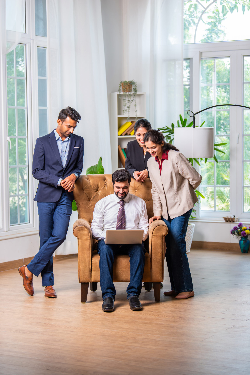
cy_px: 188
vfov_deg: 22.6
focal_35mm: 90
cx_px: 125
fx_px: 937
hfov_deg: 15.2
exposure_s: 1/125
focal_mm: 90
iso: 125
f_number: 3.2
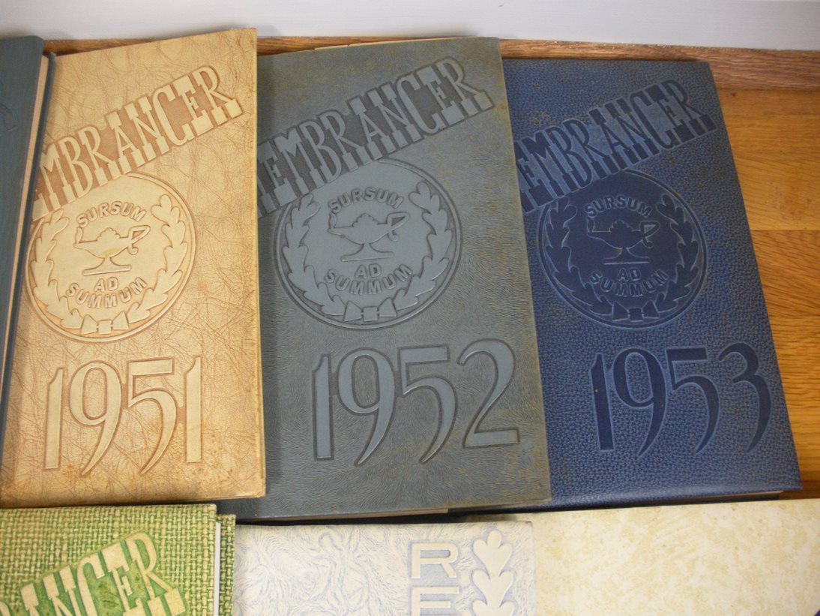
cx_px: 410
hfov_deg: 51.3
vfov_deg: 39.7
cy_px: 308
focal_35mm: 36
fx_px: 853
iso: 315
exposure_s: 1/60
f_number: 3.5
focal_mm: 6.3
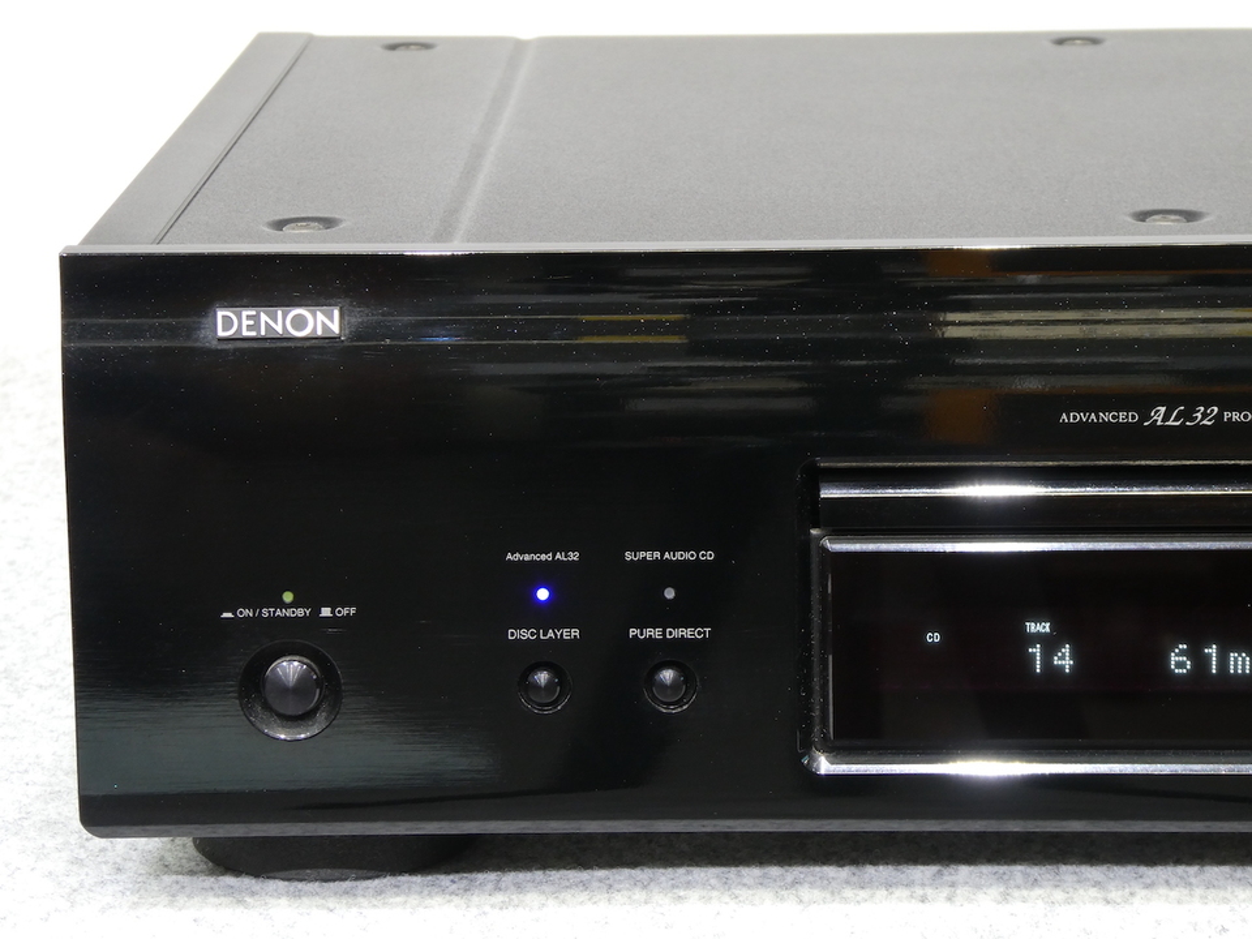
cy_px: 470
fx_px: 4159
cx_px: 626
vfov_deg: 12.9
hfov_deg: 17.1
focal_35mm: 115
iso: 200
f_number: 5.1
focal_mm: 20.6
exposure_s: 1/2.5
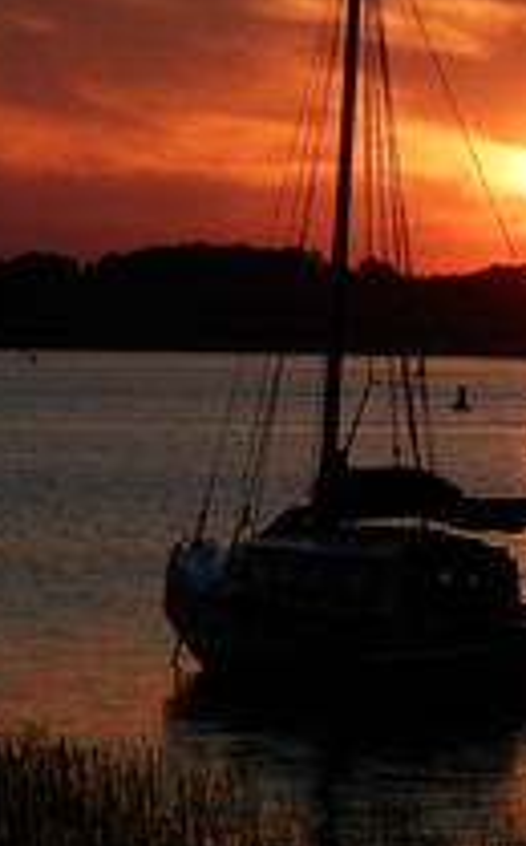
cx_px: 740
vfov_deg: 6.6
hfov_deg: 4.1
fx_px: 7319
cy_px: 261
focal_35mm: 318
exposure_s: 1/320
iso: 80
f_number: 5.2
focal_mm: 20.9
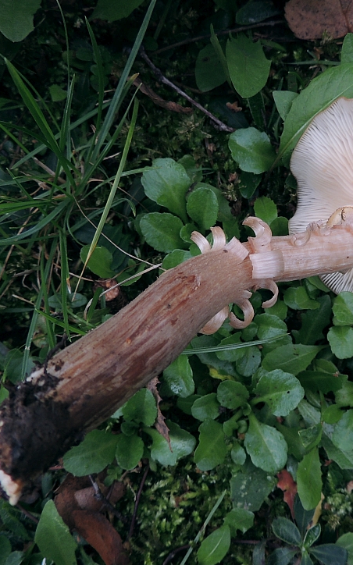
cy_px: 290
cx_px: 263
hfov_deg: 34.6
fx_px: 555
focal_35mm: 36
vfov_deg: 54.0
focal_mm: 4.3
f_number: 3
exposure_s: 1/125
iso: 100
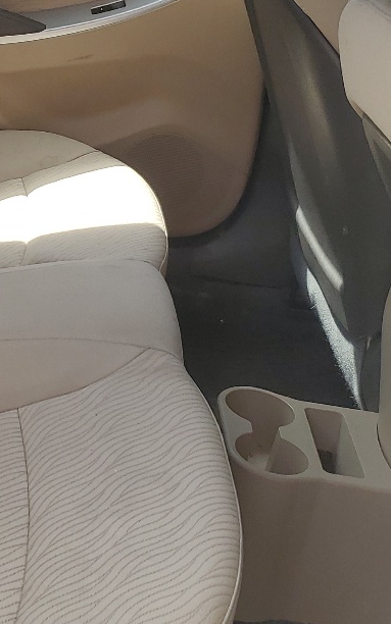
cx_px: -21
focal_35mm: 72
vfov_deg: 28.4
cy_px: 196
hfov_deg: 17.6
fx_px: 1226
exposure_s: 1/833
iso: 50
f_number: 1.5
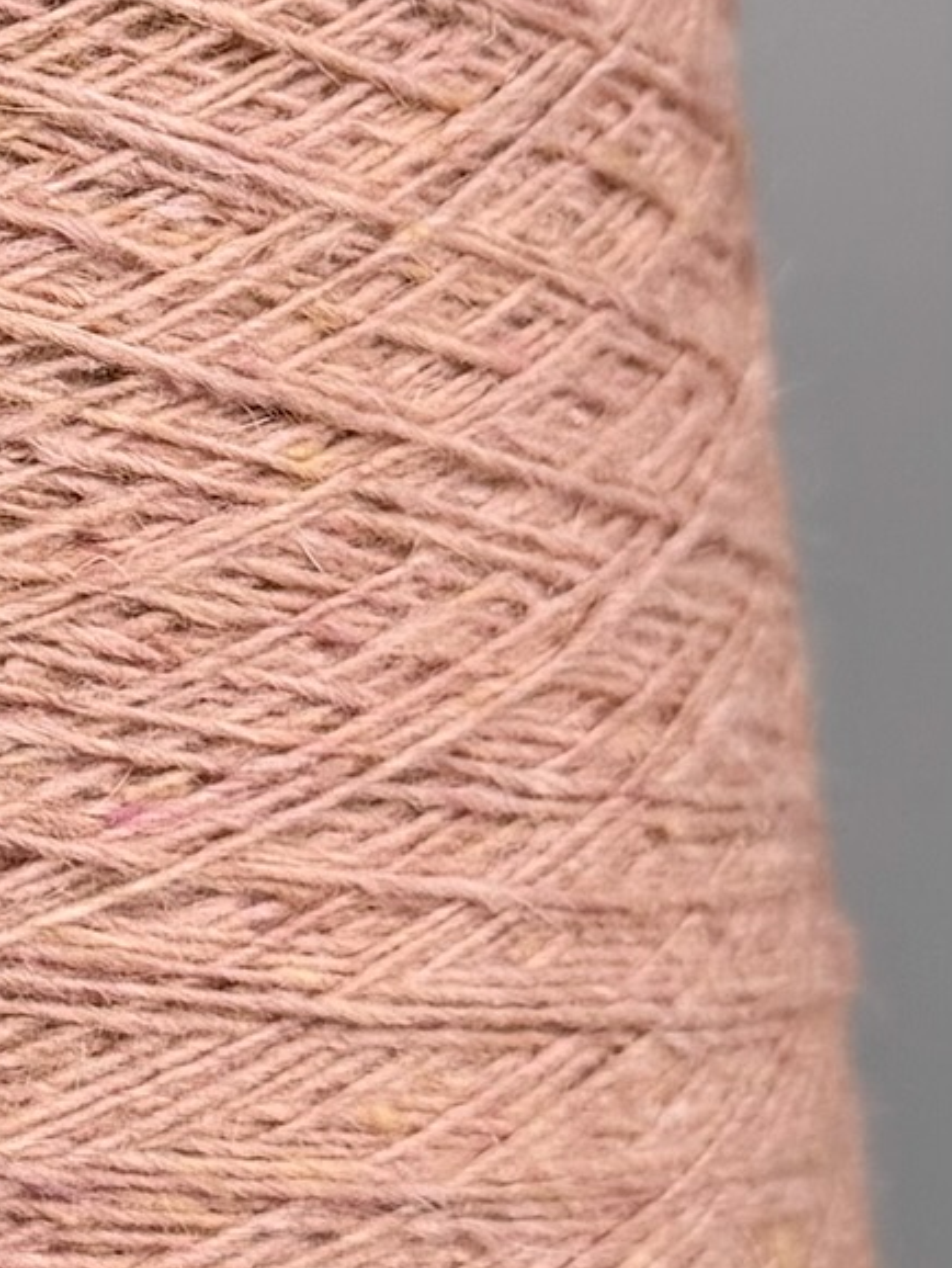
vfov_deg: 22.9
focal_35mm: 85
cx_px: -730
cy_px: 415
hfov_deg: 15.2
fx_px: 3115
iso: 80
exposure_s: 1/920
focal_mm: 6.76
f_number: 1.78
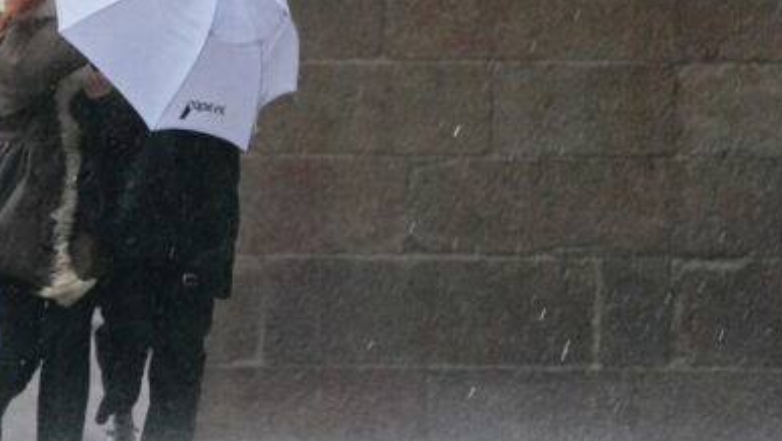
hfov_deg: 2.6
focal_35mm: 832
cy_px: 156
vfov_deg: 1.5
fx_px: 17258
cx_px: 178
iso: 4000
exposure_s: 1/320
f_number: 5.6
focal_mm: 400
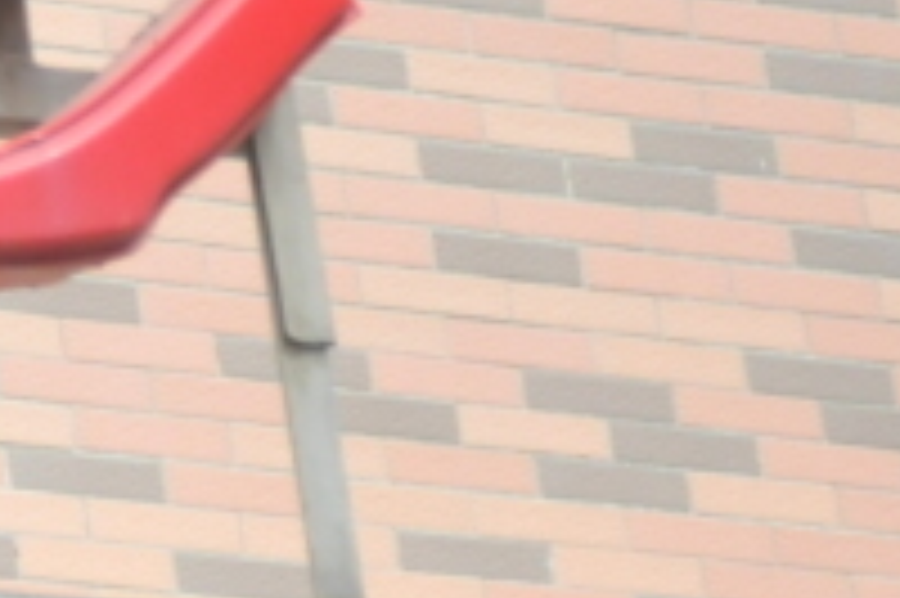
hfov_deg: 4.0
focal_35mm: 500
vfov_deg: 2.7
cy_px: -9
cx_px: -1318
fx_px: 12478
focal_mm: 65
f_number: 4.5
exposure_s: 1/800
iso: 800
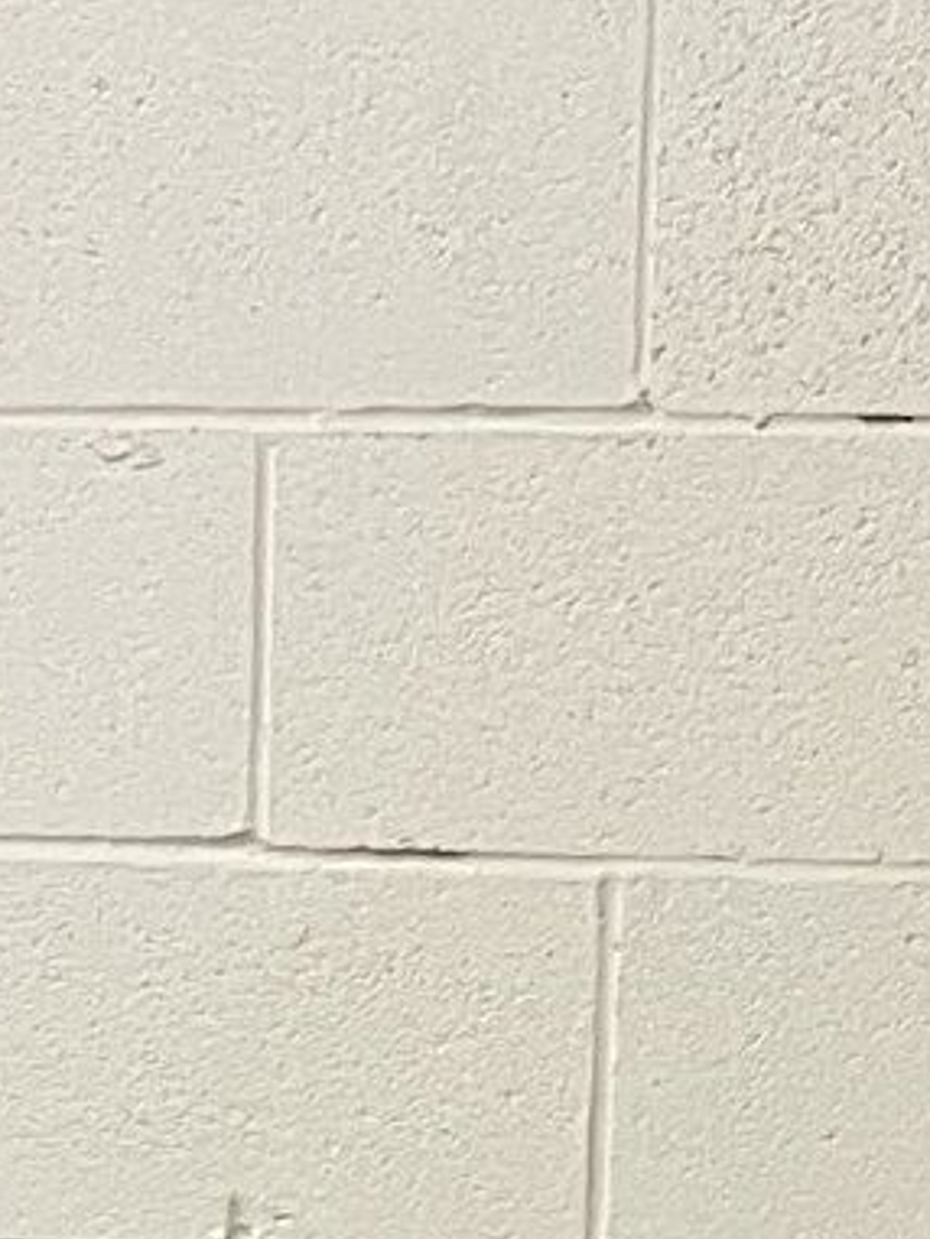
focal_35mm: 168
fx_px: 6015
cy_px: 3837
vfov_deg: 9.2
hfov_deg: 8.8
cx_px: 10
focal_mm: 5.1
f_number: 1.6
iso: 100
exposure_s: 1/60
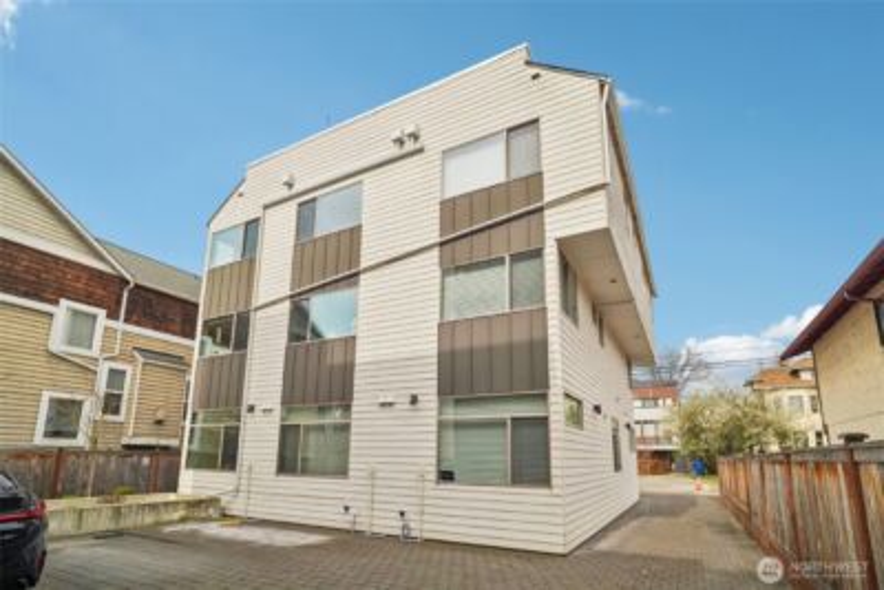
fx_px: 393
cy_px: 295
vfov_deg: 73.8
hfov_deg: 96.7
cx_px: 442
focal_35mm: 16
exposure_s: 1/4000
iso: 1600
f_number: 5.6
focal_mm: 16
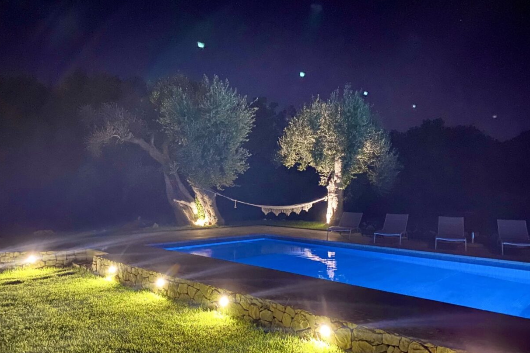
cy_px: 185
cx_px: 262
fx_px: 412
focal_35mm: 28
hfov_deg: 65.5
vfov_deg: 46.4
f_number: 1.8
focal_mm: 4.25
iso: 1600
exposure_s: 1/8
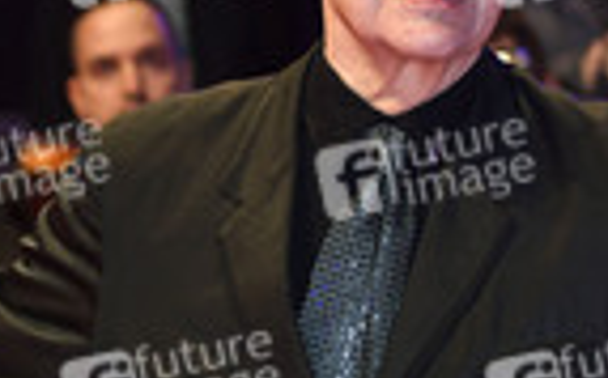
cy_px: 276
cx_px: 483
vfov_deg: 5.8
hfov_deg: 9.3
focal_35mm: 225
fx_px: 3724
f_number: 3.5
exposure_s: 1/200
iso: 800
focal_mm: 70
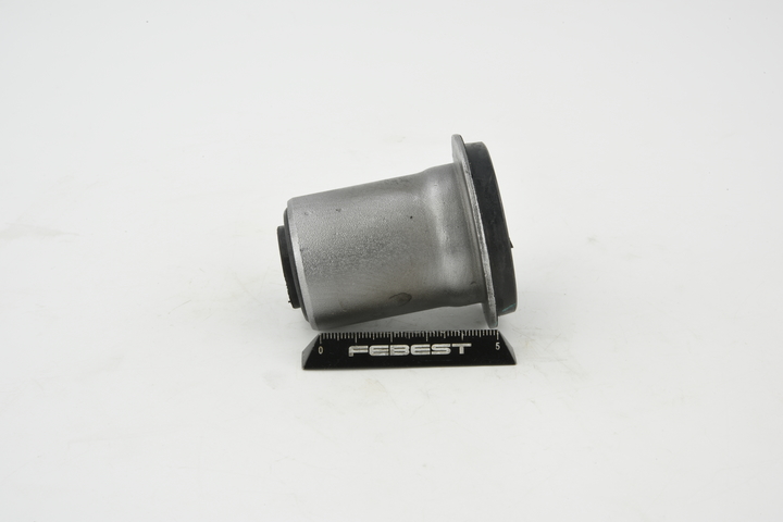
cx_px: 392
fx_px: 1305
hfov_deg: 33.4
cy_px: 261
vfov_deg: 22.6
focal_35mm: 60
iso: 100
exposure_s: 1/4
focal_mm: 60
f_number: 36
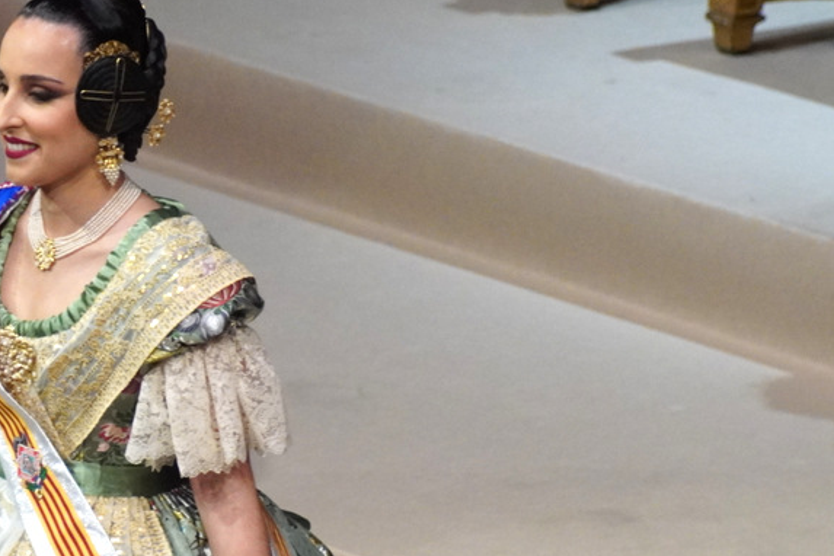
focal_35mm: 565
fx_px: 13088
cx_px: 32
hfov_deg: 3.6
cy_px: 341
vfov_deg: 2.4
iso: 3200
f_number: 5.6
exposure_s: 1/320
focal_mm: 180
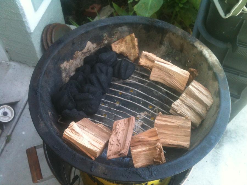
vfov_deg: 40.7
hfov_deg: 52.6
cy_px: 92
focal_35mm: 35
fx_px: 250
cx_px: 124
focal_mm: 3.85
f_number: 2.8
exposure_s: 1/100
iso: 80
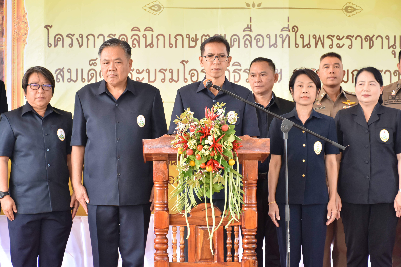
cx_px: 200
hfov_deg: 20.6
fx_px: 1103
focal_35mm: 99
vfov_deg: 13.8
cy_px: 134
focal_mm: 66
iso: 720
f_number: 5
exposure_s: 1/250
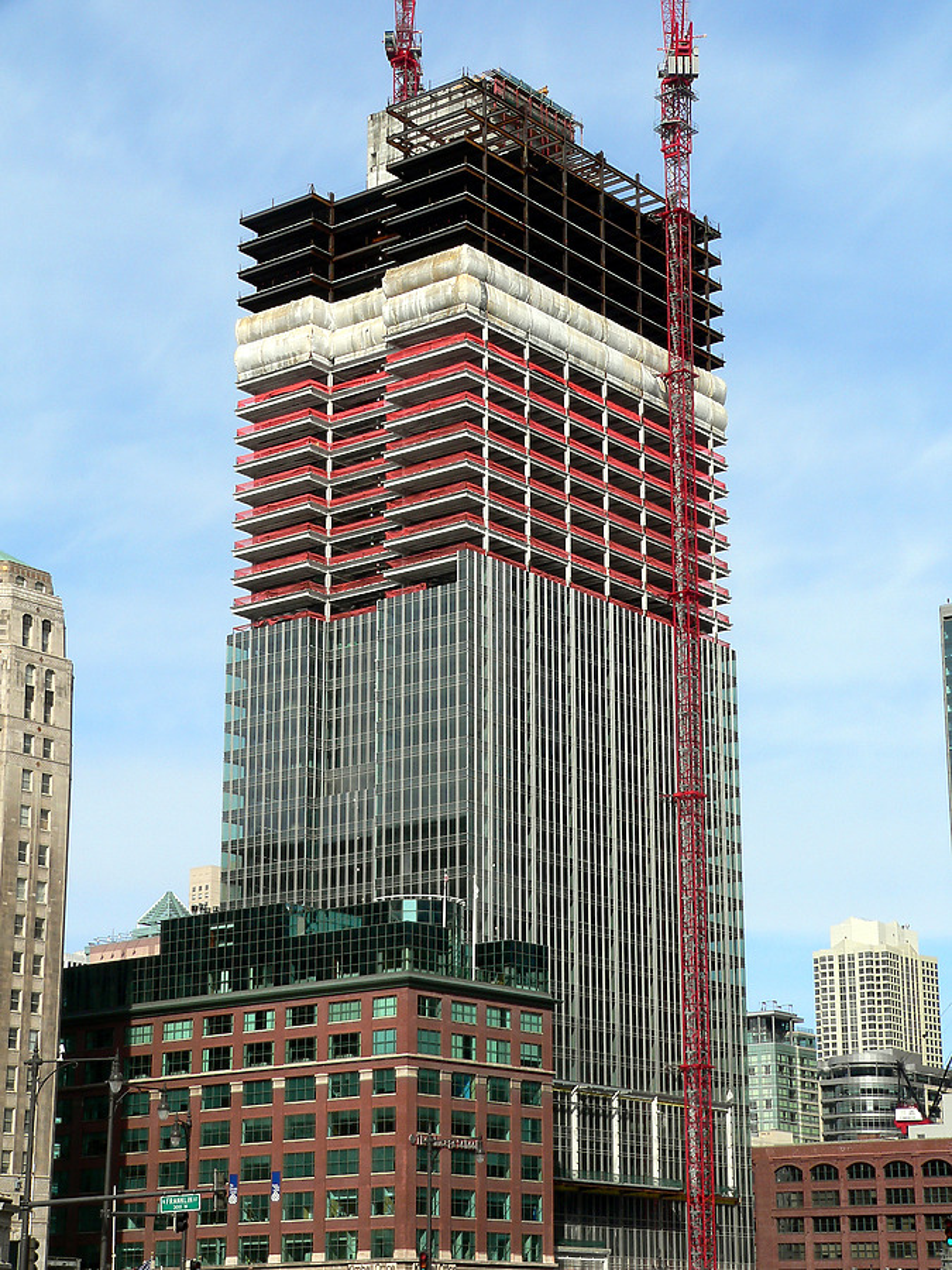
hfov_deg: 21.9
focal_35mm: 67
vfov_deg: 29.0
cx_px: 476
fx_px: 2457
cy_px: 635
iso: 80
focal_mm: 11.2
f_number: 5.2
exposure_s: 1/500
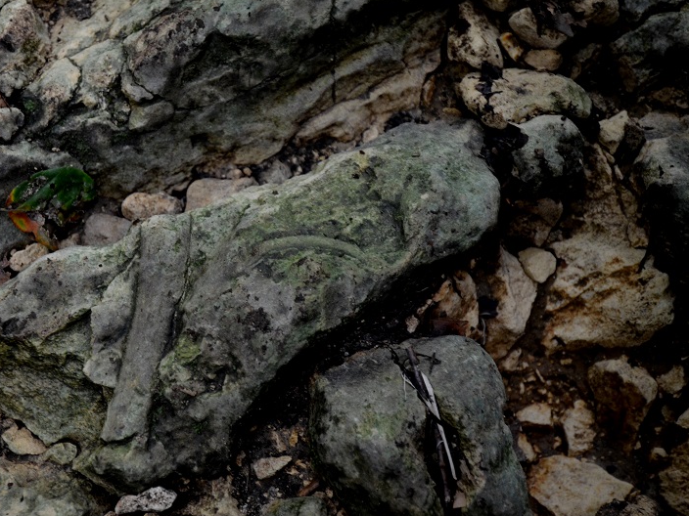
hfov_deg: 38.5
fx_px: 975
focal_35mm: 49
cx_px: 240
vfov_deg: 29.7
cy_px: 257
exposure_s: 1/30
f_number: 4
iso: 720
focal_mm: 24
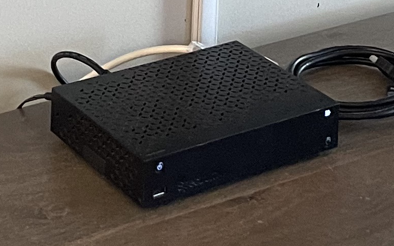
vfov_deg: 7.8
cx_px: 117
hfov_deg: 14.5
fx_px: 1546
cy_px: -522
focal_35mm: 144
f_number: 1.6
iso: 250
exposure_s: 1/60
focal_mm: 5.1
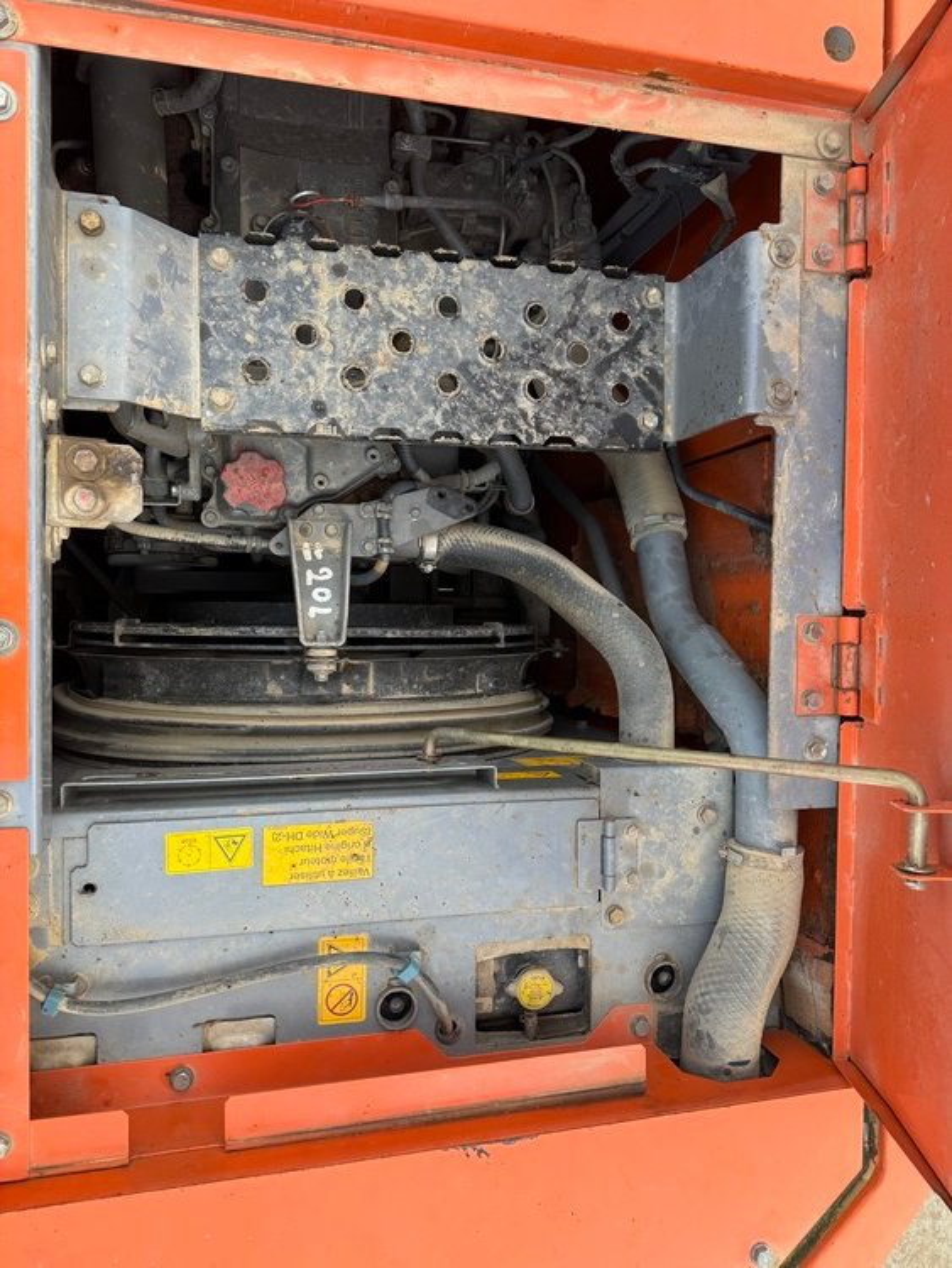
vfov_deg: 71.6
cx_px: 476
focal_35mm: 24
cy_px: 634
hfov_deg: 56.8
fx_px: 880
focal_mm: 6.76
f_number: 1.78
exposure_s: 1/244
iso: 64
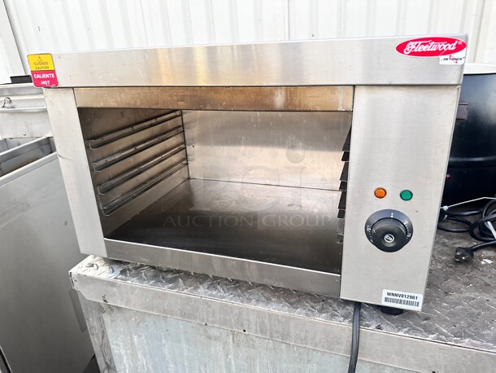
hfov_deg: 71.6
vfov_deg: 56.8
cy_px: 186
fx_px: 344
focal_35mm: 24
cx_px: 248
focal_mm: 6.86
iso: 320
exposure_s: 1/60
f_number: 1.78
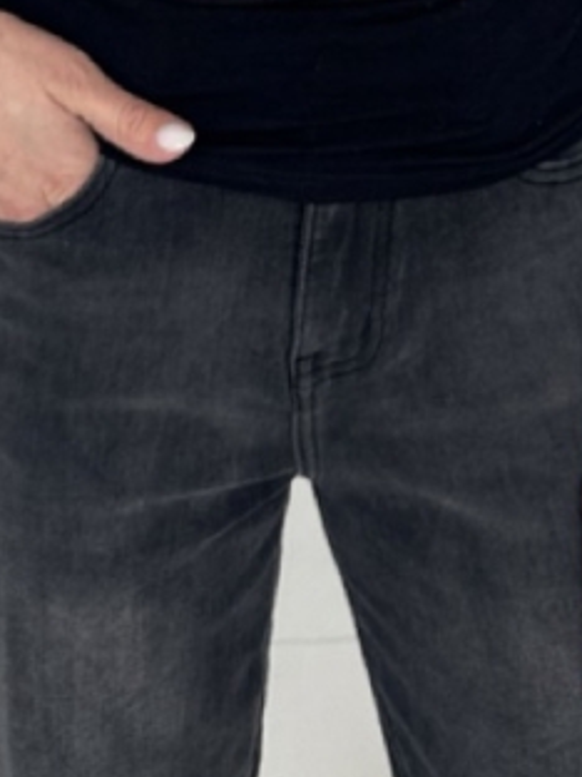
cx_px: 331
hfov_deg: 17.8
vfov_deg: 19.4
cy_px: -501
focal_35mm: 83
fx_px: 1861
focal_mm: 6.86
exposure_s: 1/257
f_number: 1.78
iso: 80
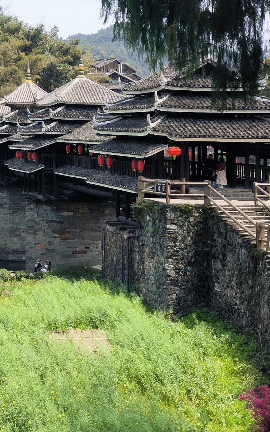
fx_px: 730
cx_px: -134
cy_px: 103
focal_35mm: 62
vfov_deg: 32.3
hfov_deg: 18.6
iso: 56
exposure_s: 1/476
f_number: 1.79
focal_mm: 4.71
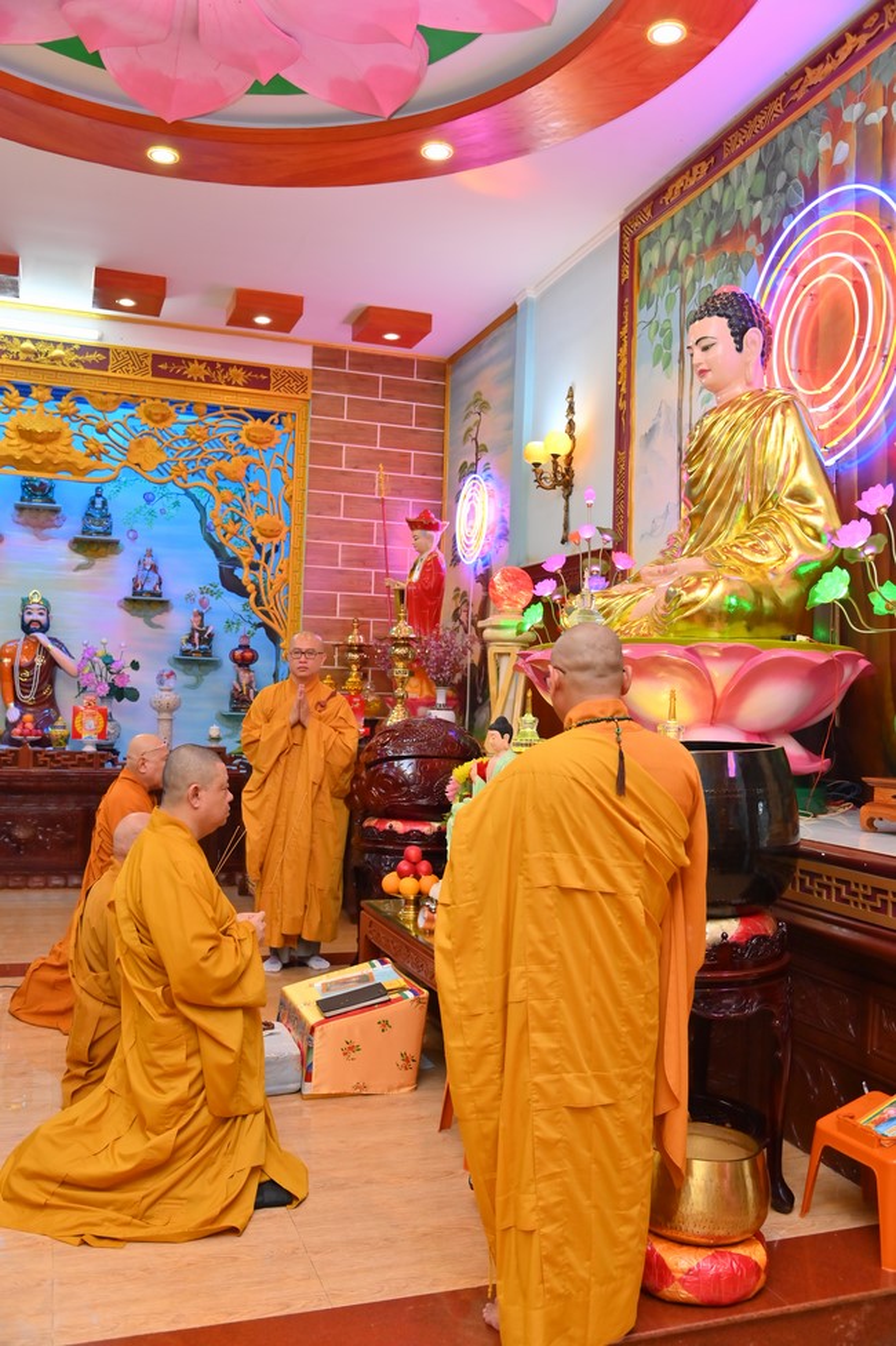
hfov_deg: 43.6
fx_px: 1121
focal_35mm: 30
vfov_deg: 61.9
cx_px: 448
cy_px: 673
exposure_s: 1/100
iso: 1250
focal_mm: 30
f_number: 5
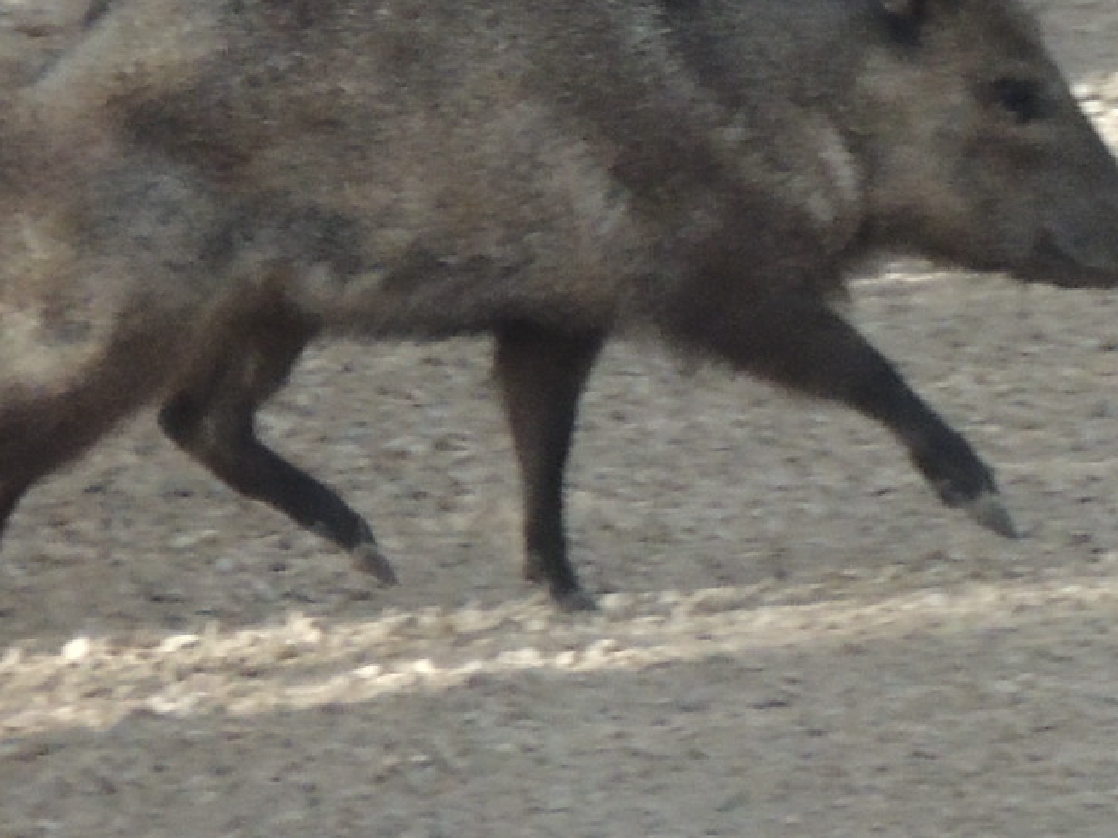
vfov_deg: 2.9
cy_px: 262
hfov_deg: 3.9
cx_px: 789
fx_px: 16375
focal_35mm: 507
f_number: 4.8
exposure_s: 1/500
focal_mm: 57.9
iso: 400
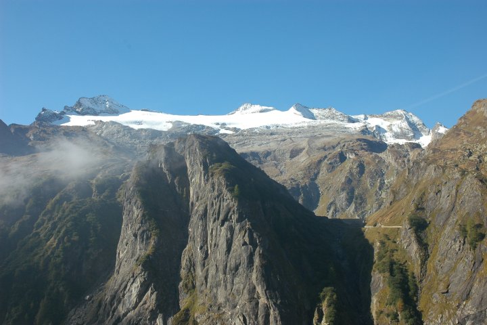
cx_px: 244
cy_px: 162
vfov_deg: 35.5
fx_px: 507
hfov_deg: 51.3
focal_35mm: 38
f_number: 10
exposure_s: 1/200
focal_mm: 25
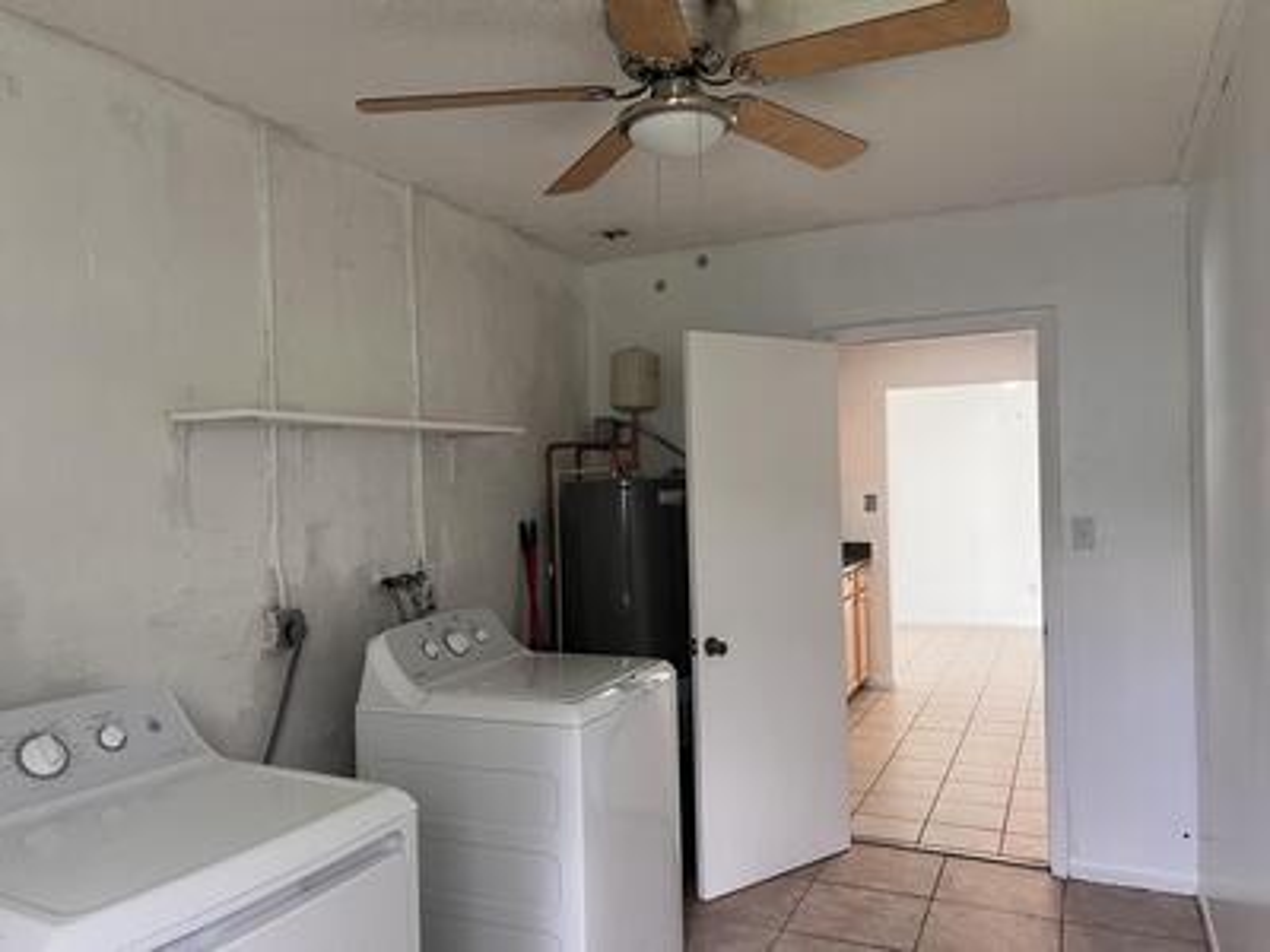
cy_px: 476
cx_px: 635
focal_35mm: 26
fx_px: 954
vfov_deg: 53.1
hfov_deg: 67.3
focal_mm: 5.7
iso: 80
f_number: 1.5
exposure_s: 1/60
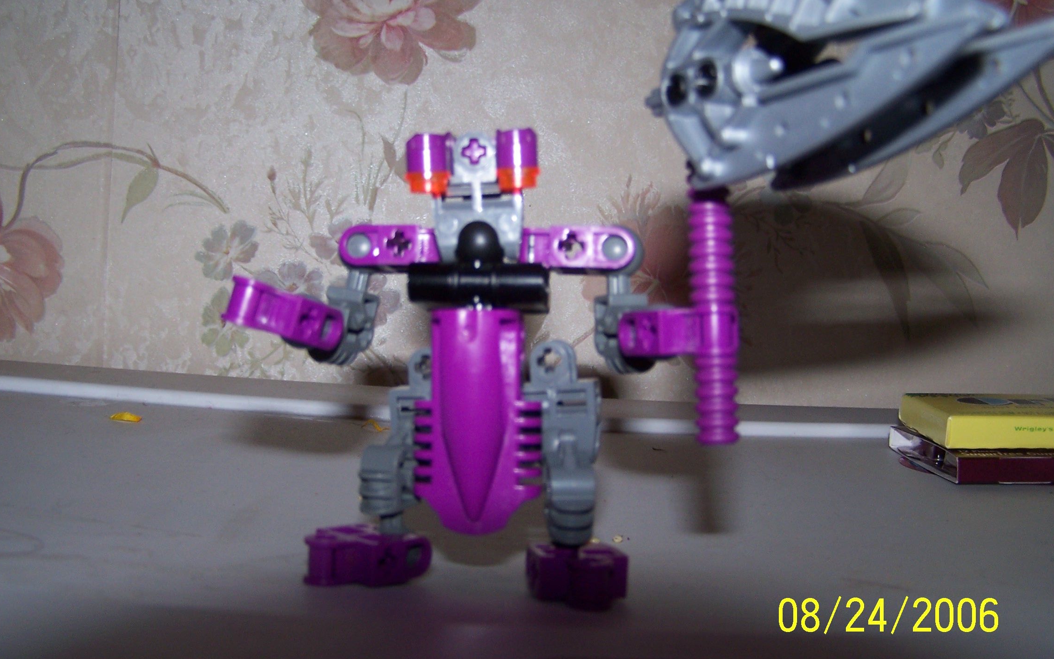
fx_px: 1178
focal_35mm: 41
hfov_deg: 48.2
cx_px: 524
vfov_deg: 31.2
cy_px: 313
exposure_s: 1/60
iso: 80
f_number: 2.8
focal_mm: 6.3
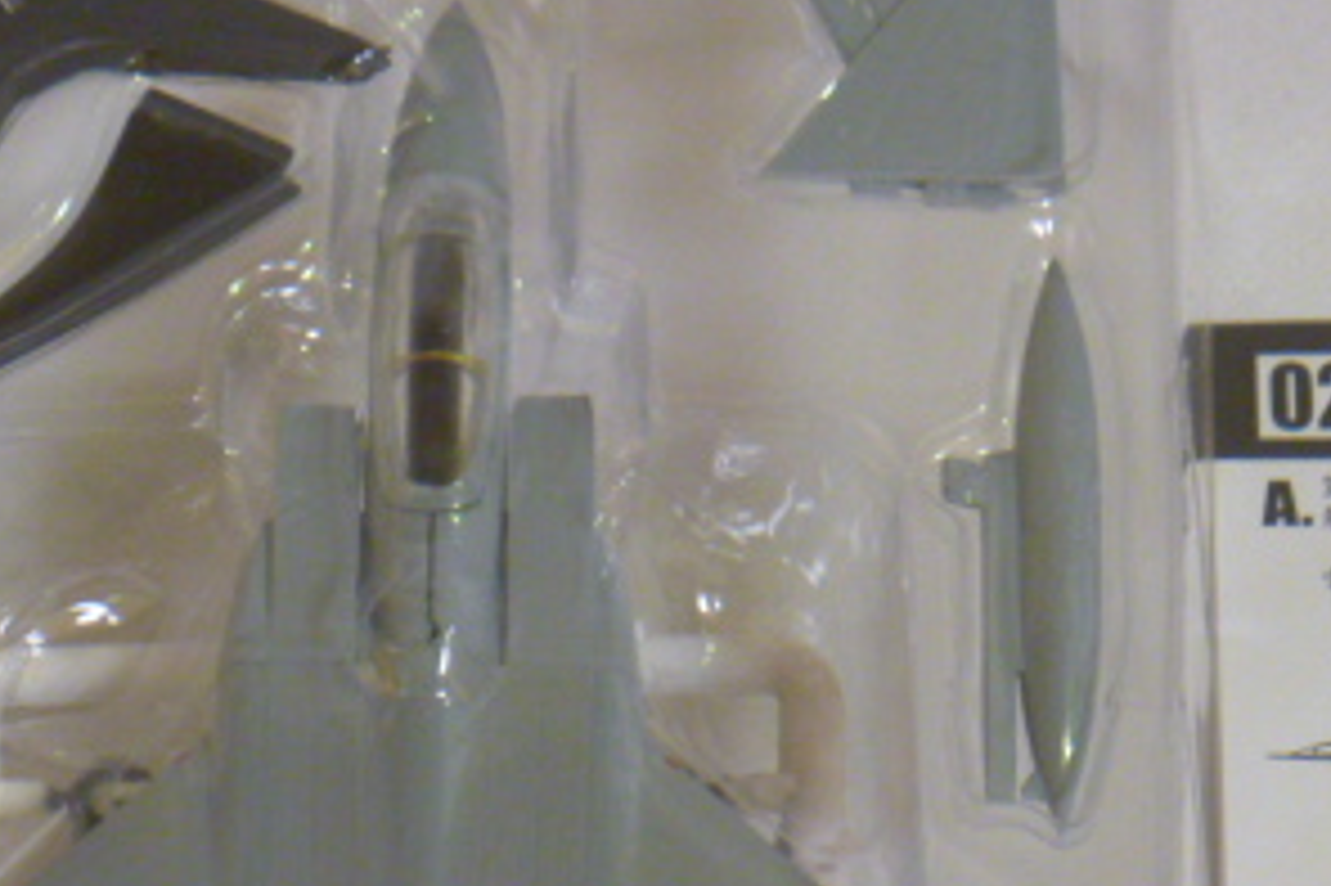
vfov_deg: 6.0
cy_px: 882
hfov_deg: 9.1
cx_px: 917
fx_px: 8388
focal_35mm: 227
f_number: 5.6
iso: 400
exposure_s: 1/13
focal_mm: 17.9
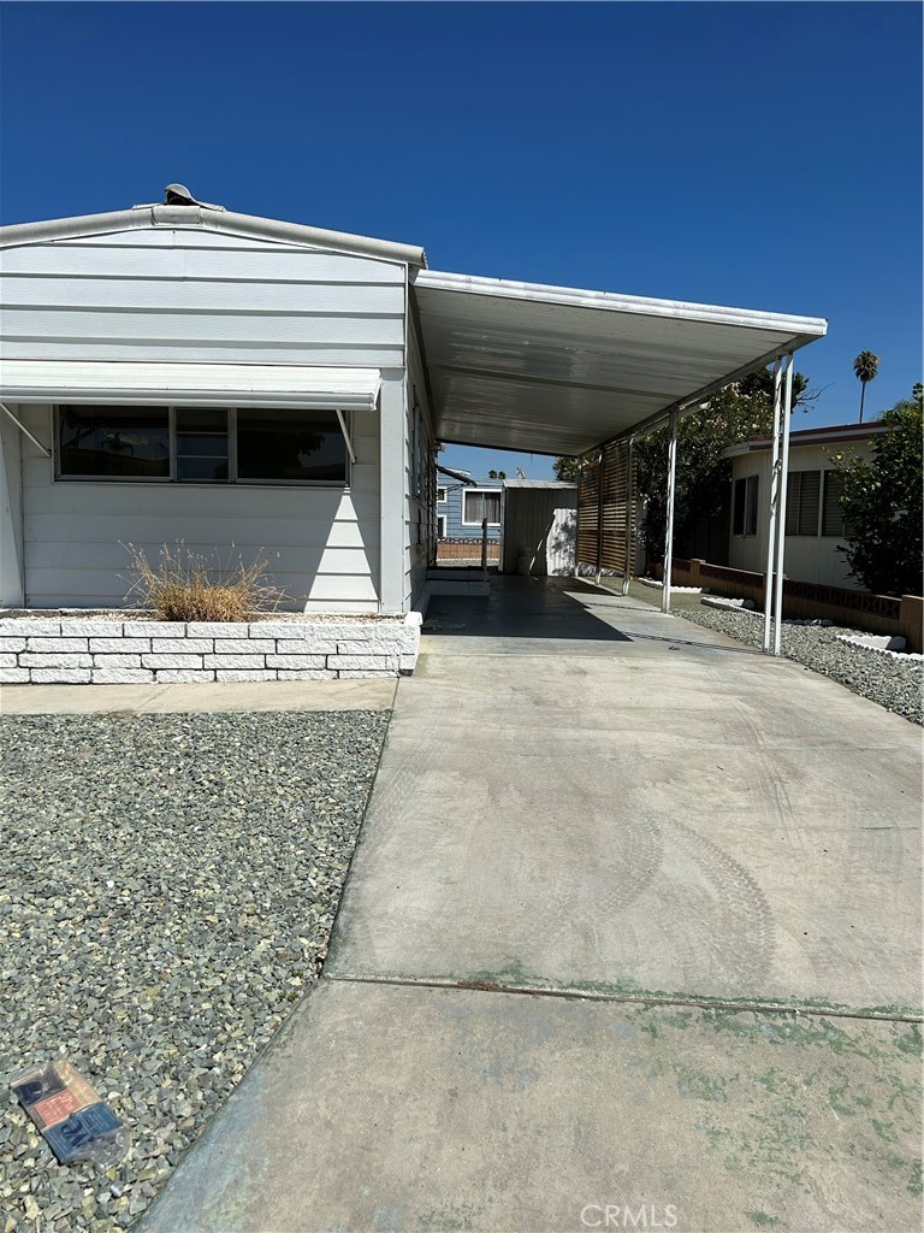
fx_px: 925
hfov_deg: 53.1
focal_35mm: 26
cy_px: 616
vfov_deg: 67.3
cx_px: 462
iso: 50
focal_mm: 5.7
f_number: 1.5
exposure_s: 1/10309
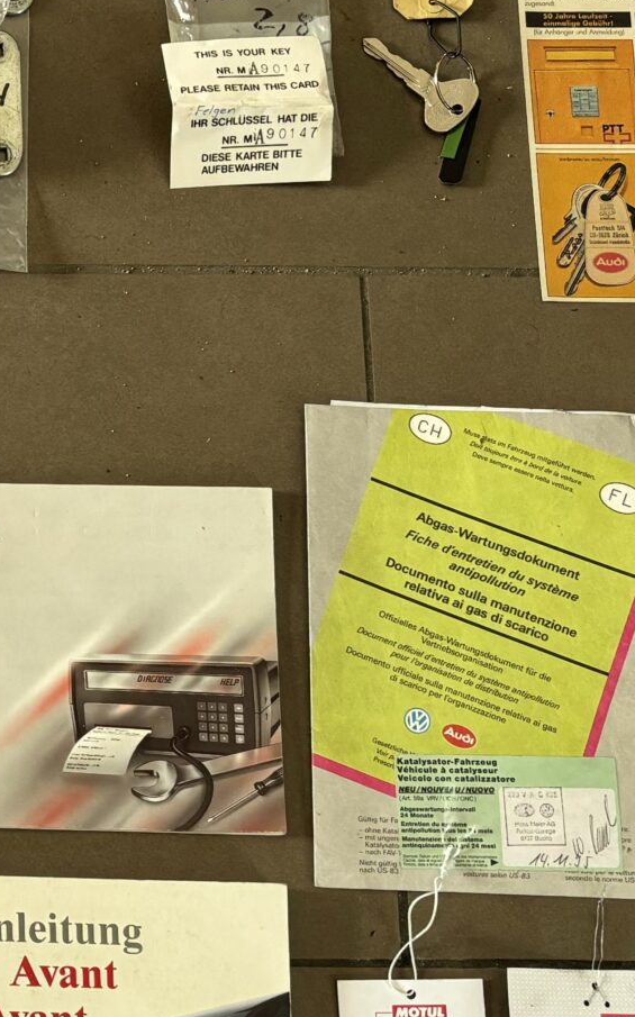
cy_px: 616
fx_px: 2161
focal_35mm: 78
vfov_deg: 26.4
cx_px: -372
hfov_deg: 15.2
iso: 100
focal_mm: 5.96
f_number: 1.6
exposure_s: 1/121
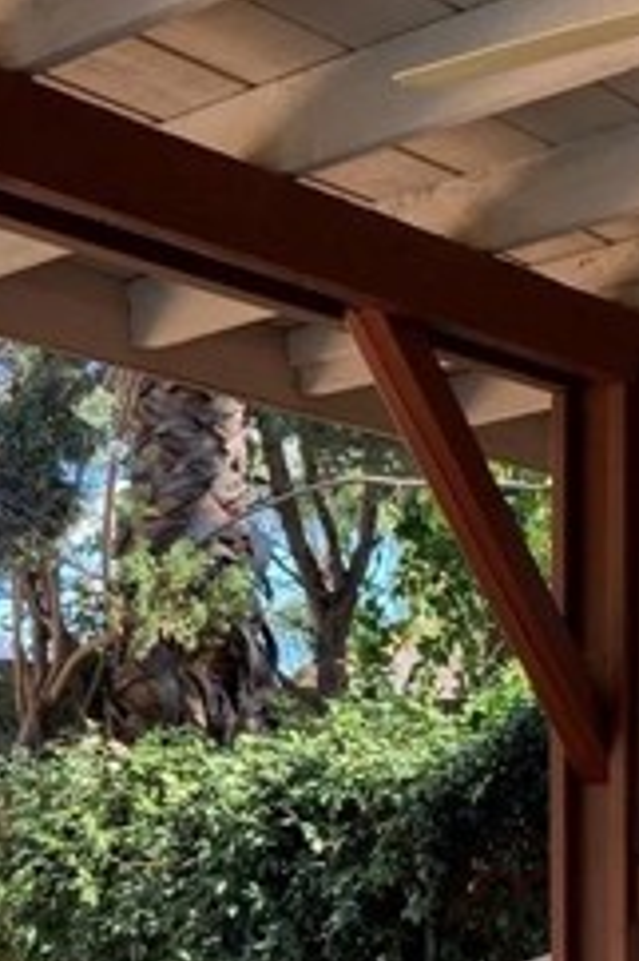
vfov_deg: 25.5
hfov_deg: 17.7
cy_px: 870
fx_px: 2053
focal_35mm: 77
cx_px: 222
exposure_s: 1/189
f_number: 1.8
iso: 20
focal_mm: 3.99
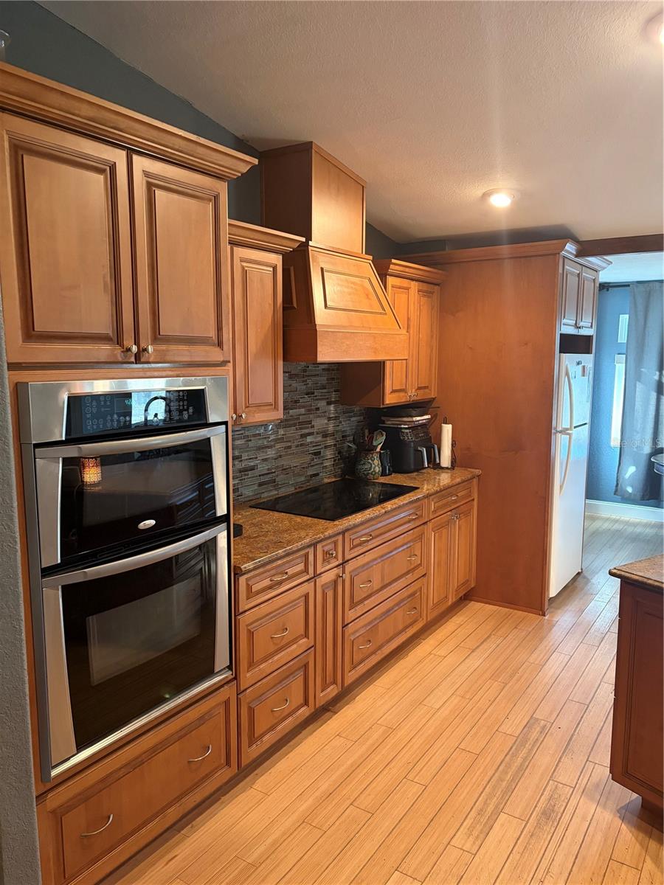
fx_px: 665
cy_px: 442
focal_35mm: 26
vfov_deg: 67.3
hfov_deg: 53.1
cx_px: 332
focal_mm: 5.96
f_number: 1.6
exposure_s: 1/60
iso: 500
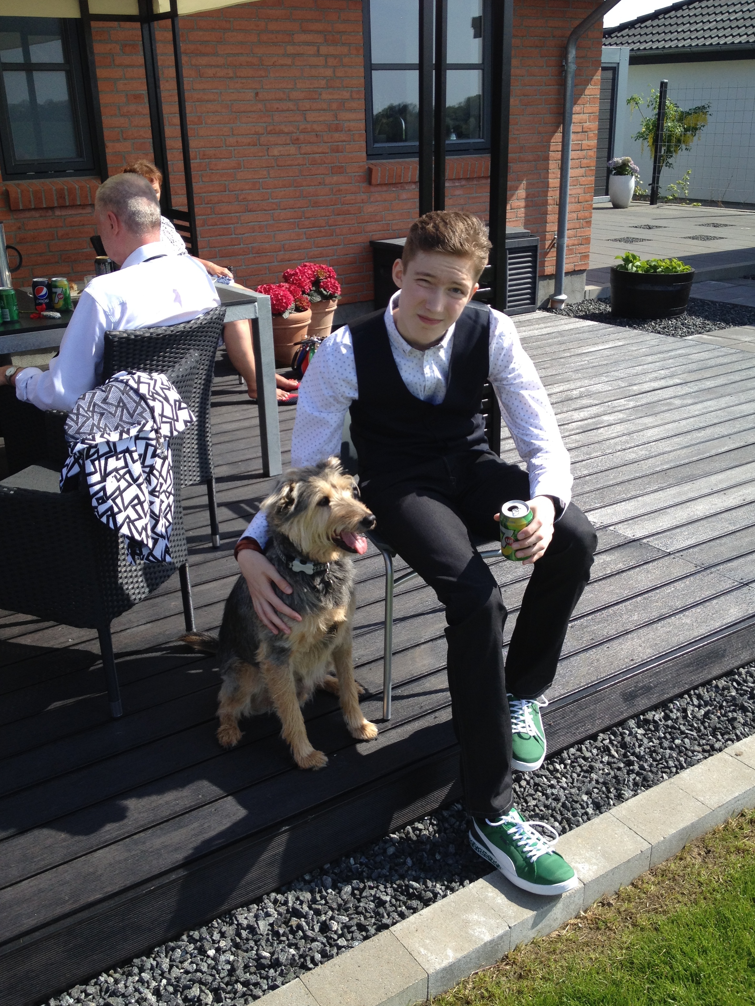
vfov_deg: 50.1
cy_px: 528
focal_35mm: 37
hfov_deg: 38.7
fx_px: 1076
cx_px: 398
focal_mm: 4.28
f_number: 2.4
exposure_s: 1/968
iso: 50
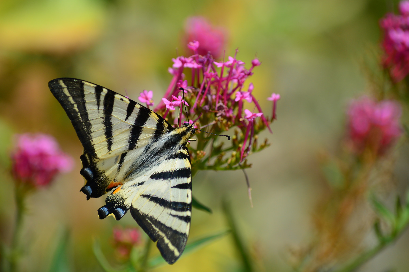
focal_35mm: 330
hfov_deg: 6.2
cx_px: 204
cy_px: 136
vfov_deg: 4.2
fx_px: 3746
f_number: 8
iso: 100
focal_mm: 220
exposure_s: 1/500
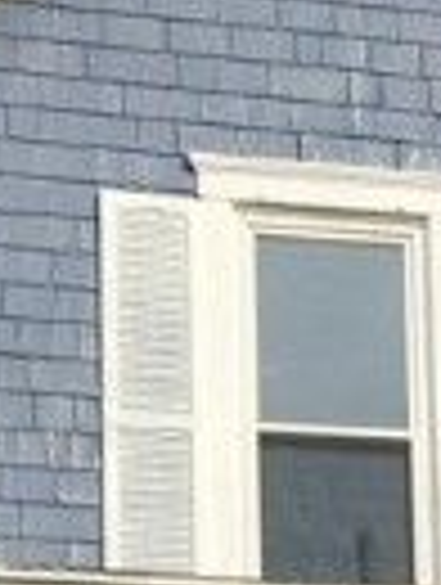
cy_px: 990
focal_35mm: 171
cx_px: 585
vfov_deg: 10.9
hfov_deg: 8.6
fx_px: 2895
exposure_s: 1/1980
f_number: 2.2
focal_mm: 4.15
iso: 32
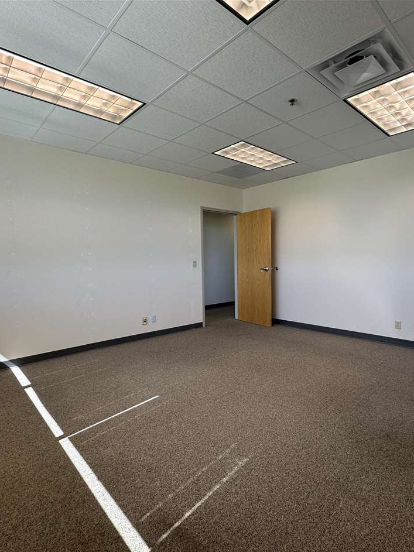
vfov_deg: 84.7
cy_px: 280
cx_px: 233
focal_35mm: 19
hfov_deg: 68.4
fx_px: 303
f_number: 2.2
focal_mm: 2.22
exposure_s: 1/120
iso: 64
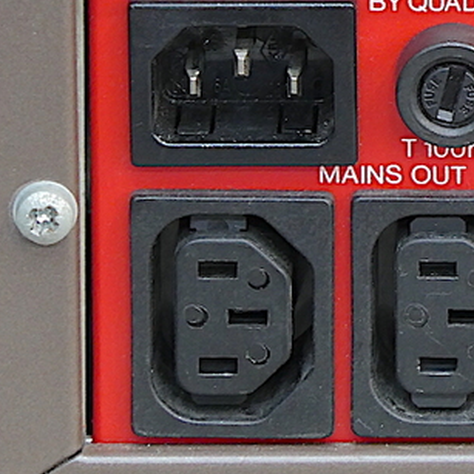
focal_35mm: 692
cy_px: 51
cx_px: 551
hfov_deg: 2.5
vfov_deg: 2.5
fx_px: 10720
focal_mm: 44.8
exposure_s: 1/8
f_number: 5.6
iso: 200
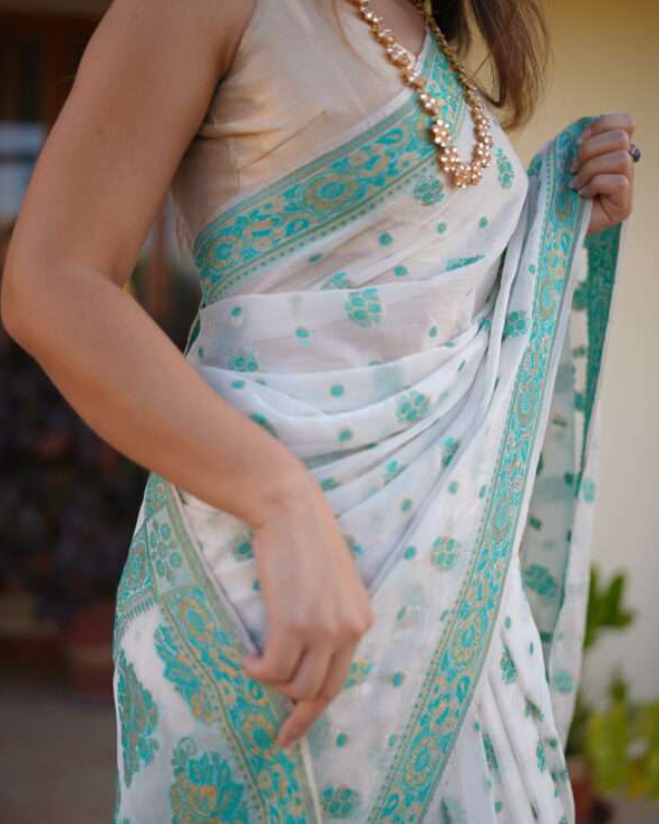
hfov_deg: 37.3
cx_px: 328
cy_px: 456
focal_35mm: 40
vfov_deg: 45.7
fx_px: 975
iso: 64
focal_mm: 35
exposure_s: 1/400
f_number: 1.4
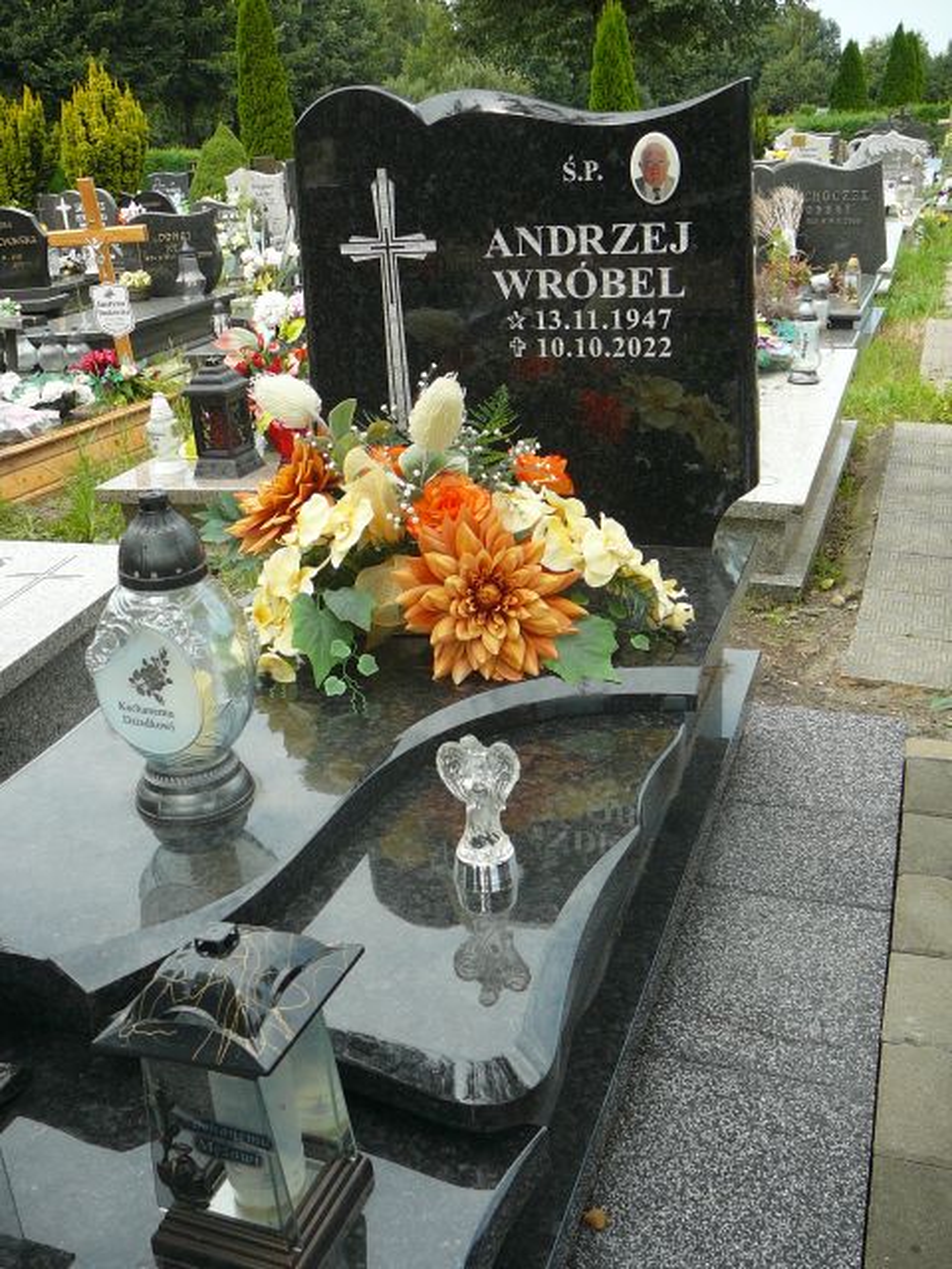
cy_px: 634
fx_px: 1283
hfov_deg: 40.7
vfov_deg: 52.6
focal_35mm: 35
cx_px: 476
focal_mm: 5.2
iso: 80
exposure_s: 1/320
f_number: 2.8
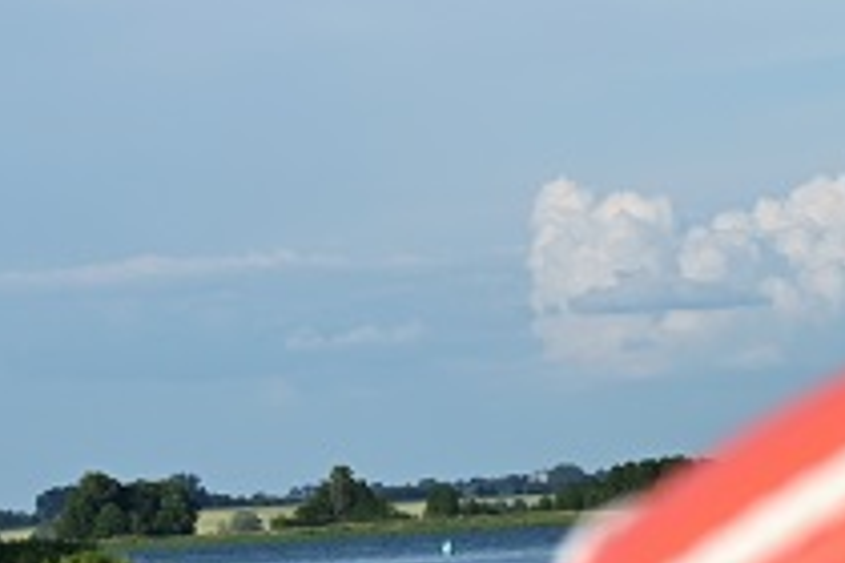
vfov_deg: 4.3
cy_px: 40
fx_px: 7417
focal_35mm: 316
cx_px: -571
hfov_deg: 6.4
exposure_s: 1/400
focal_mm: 70
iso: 100
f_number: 8
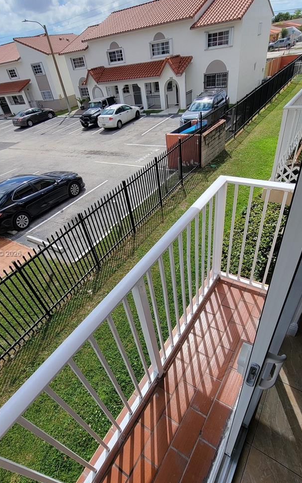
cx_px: 152
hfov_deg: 68.0
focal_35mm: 17
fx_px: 224
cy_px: 254
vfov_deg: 94.3
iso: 50
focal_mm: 2.2
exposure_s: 1/1533
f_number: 2.2
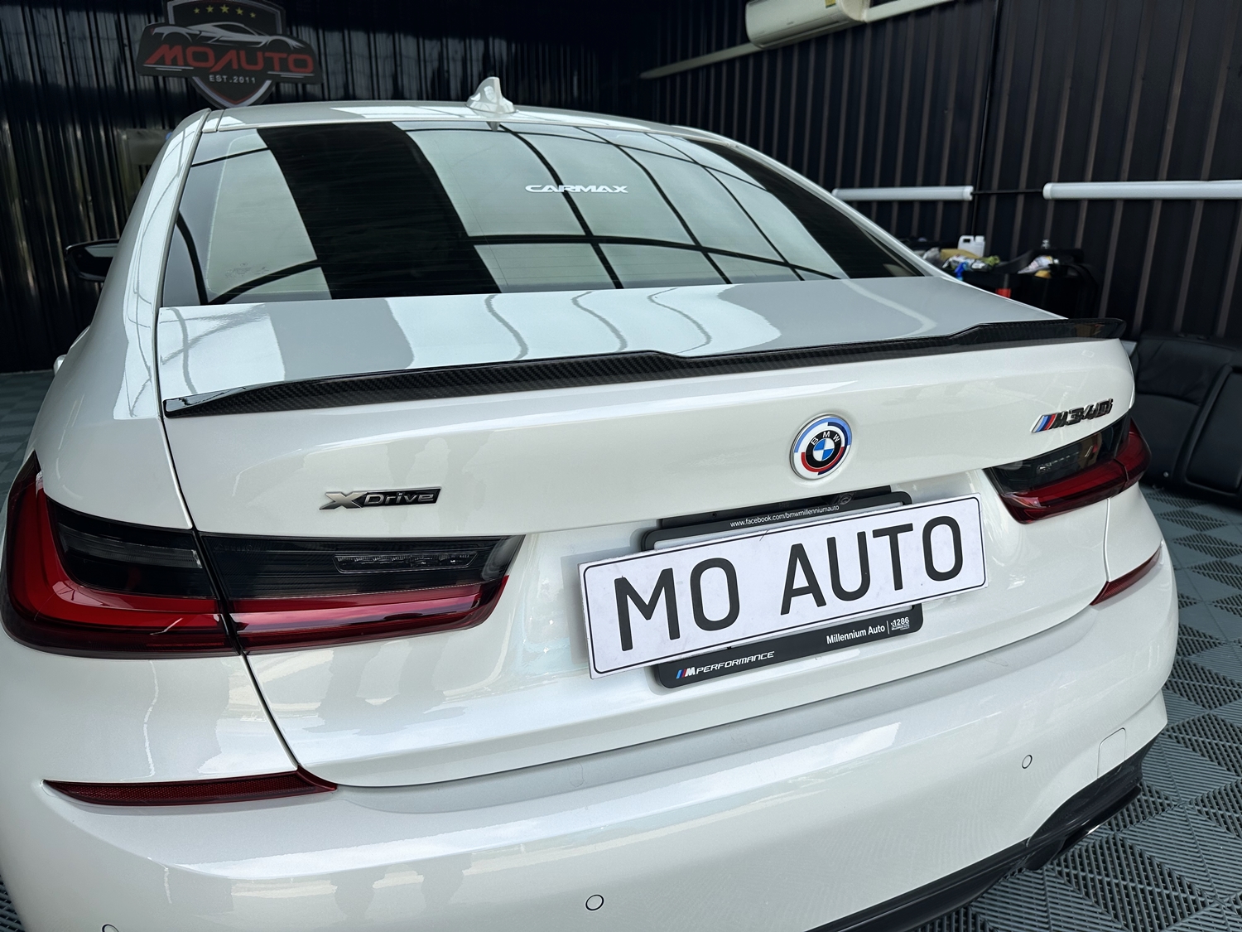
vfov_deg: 56.8
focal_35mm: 24
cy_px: 466
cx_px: 621
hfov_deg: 71.6
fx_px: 861
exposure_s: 1/1374
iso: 80
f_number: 1.78
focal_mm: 6.86
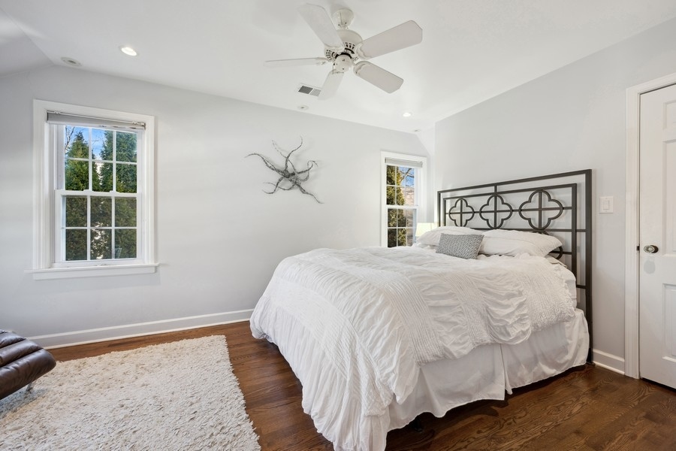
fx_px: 263
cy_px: 226
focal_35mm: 14
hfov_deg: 104.3
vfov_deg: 81.2
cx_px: 338
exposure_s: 1/8
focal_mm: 14
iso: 200
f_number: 9.5
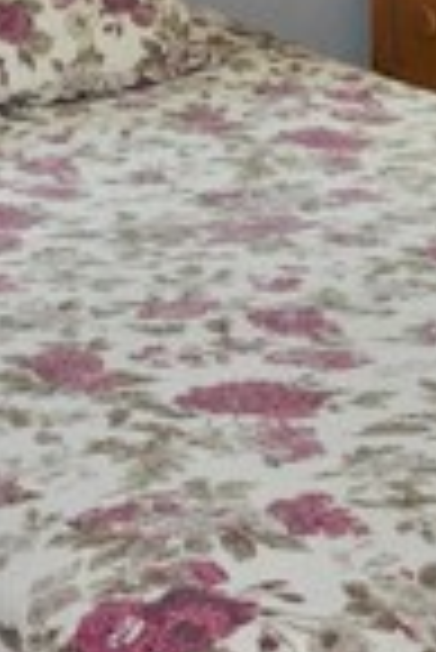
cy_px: -47
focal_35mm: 119
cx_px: 63
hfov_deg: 11.5
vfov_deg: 16.7
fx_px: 2157
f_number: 3.5
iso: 500
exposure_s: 1/125
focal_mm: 18
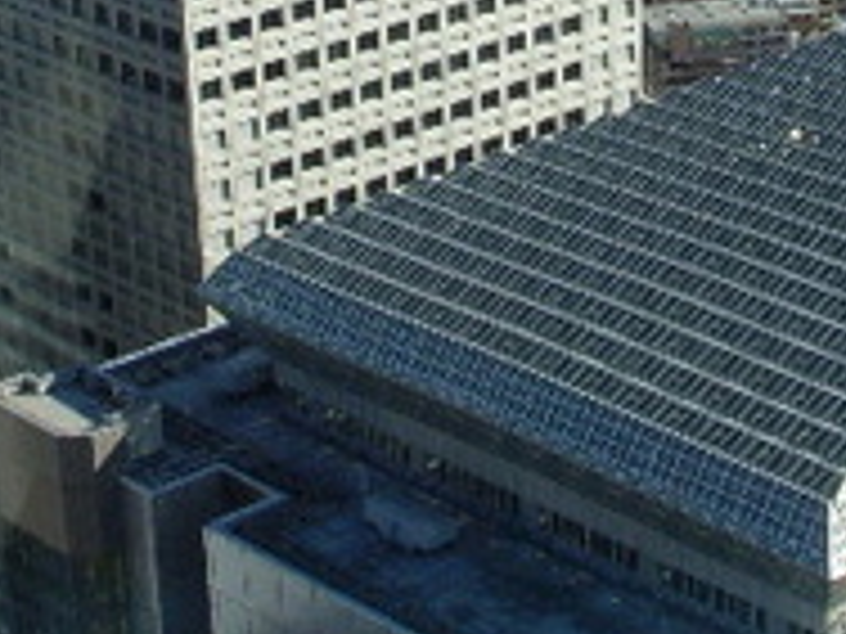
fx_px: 2957
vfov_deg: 11.9
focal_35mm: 121
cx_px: 522
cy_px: -189
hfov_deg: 16.3
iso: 100
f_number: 6.6
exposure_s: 1/200
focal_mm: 6.3
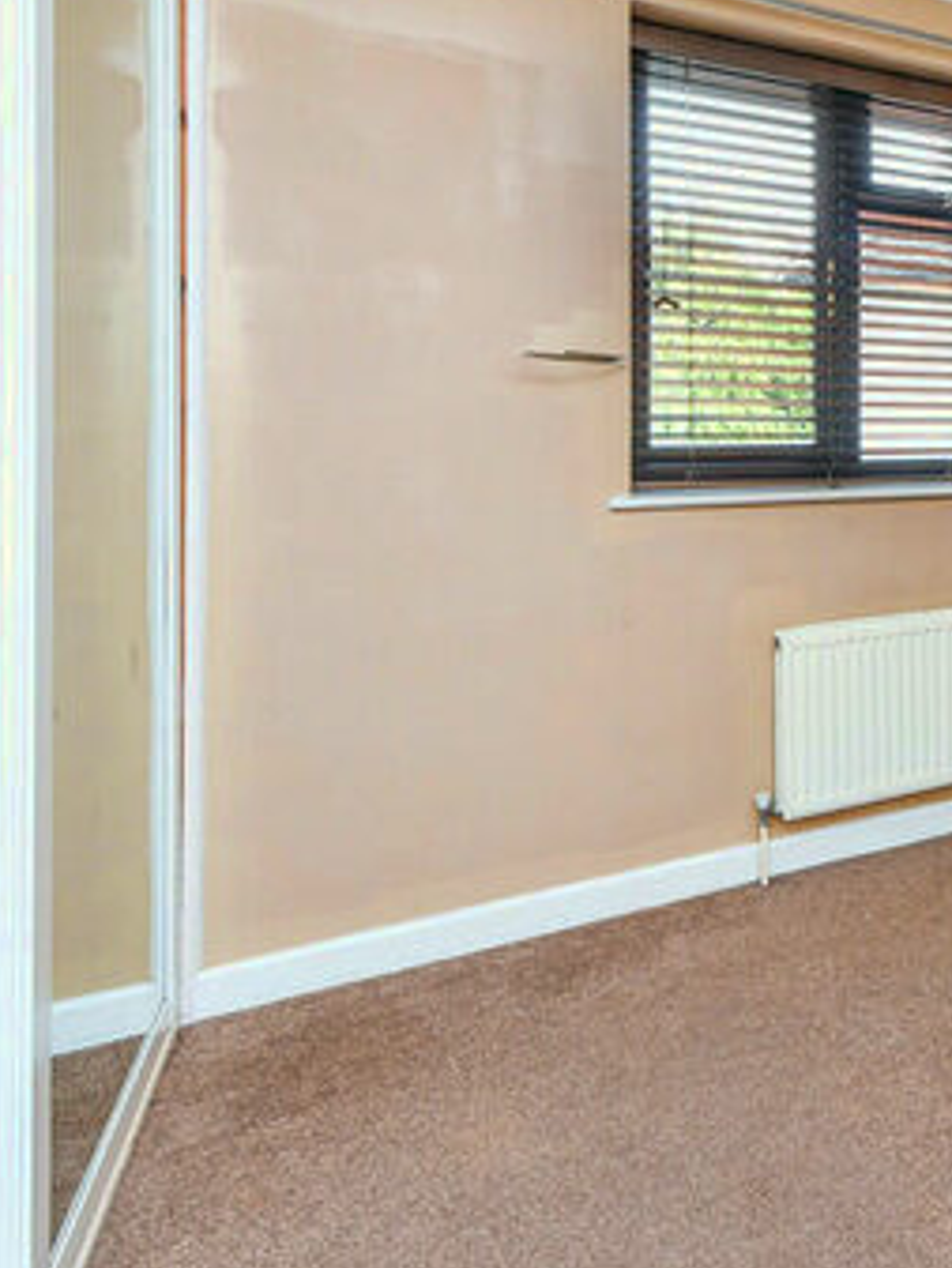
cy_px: 433
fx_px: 1026
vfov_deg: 62.0
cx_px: 1159
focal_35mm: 28
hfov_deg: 37.1
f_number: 9
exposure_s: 1/6
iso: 250
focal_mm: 14
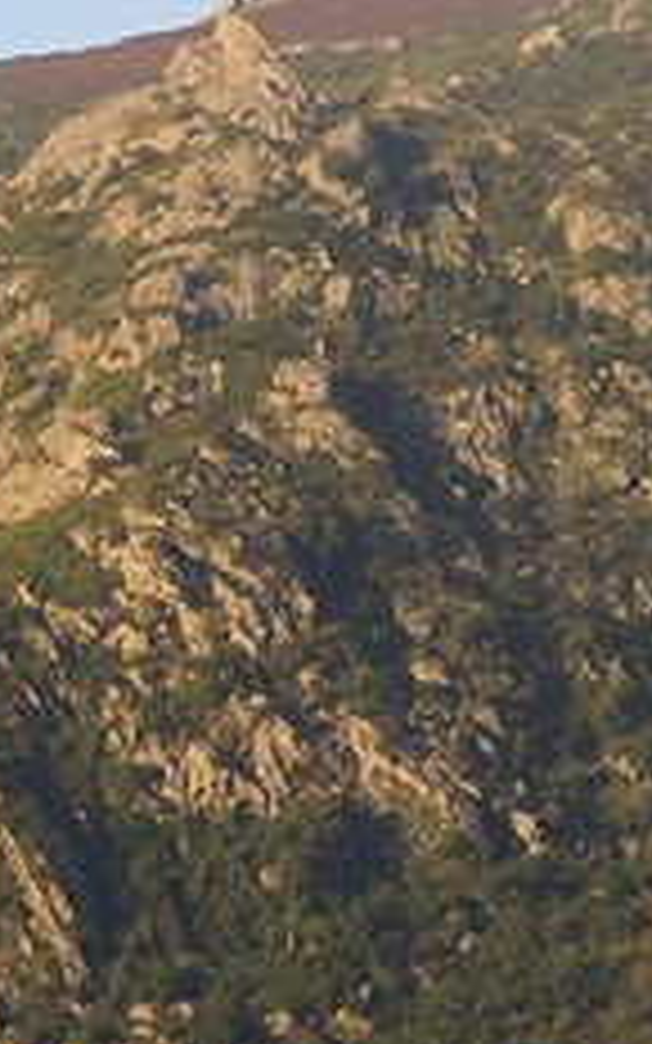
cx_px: -2864
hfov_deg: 1.8
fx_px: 19958
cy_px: 1958
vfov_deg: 3.0
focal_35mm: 702
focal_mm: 100
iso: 400
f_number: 8
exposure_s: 1/320
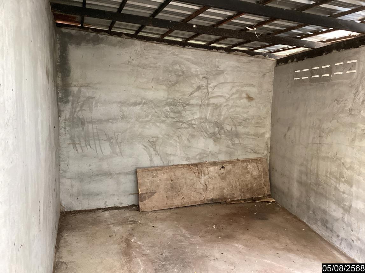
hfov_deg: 58.4
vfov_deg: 45.4
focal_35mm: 31
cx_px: 182
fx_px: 327
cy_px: 136
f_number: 2.4
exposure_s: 1/50
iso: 320
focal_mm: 3.3
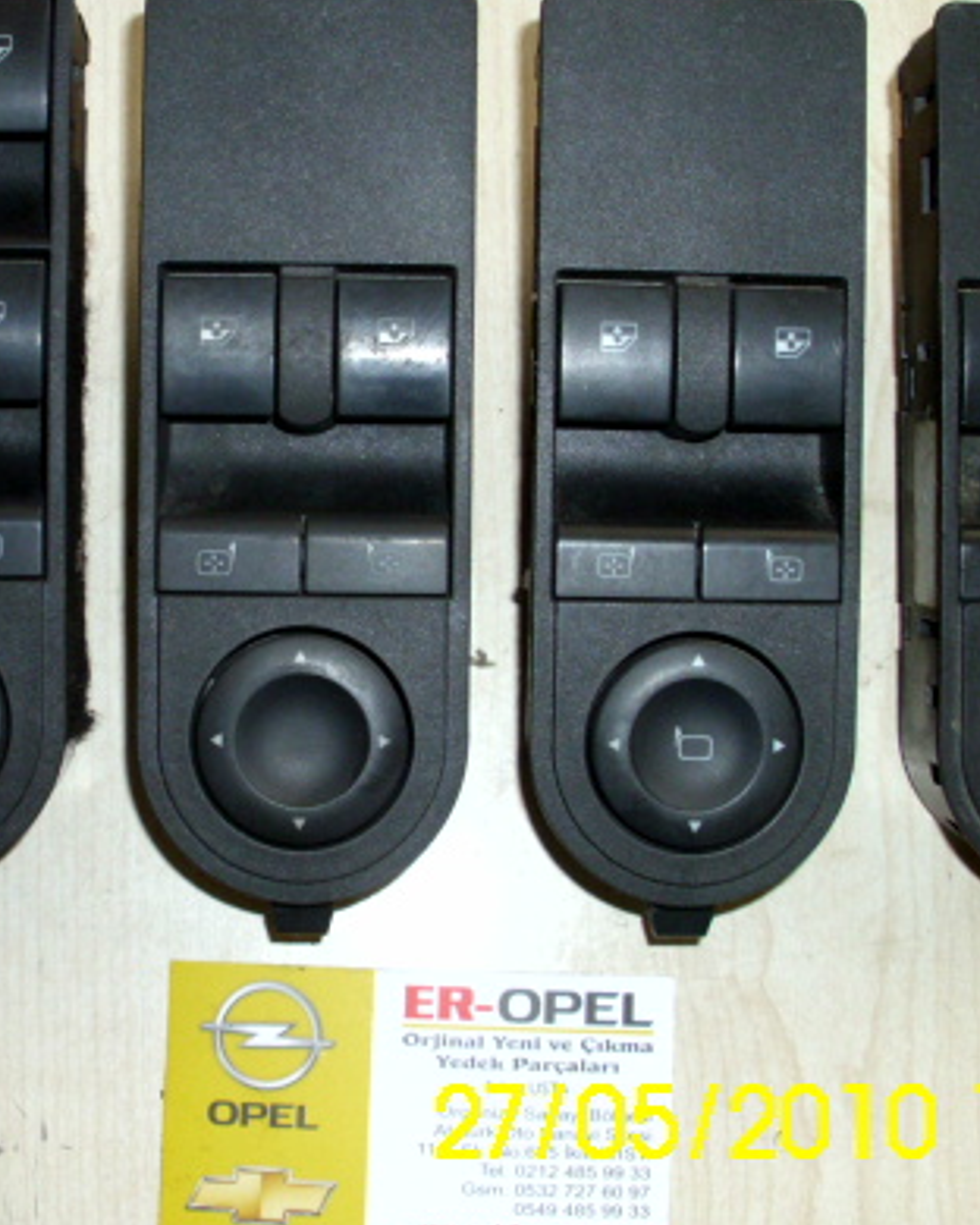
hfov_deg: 27.1
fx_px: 2030
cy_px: 556
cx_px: 433
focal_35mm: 56
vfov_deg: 33.6
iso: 200
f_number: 4.3
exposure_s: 1/60
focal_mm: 6.2
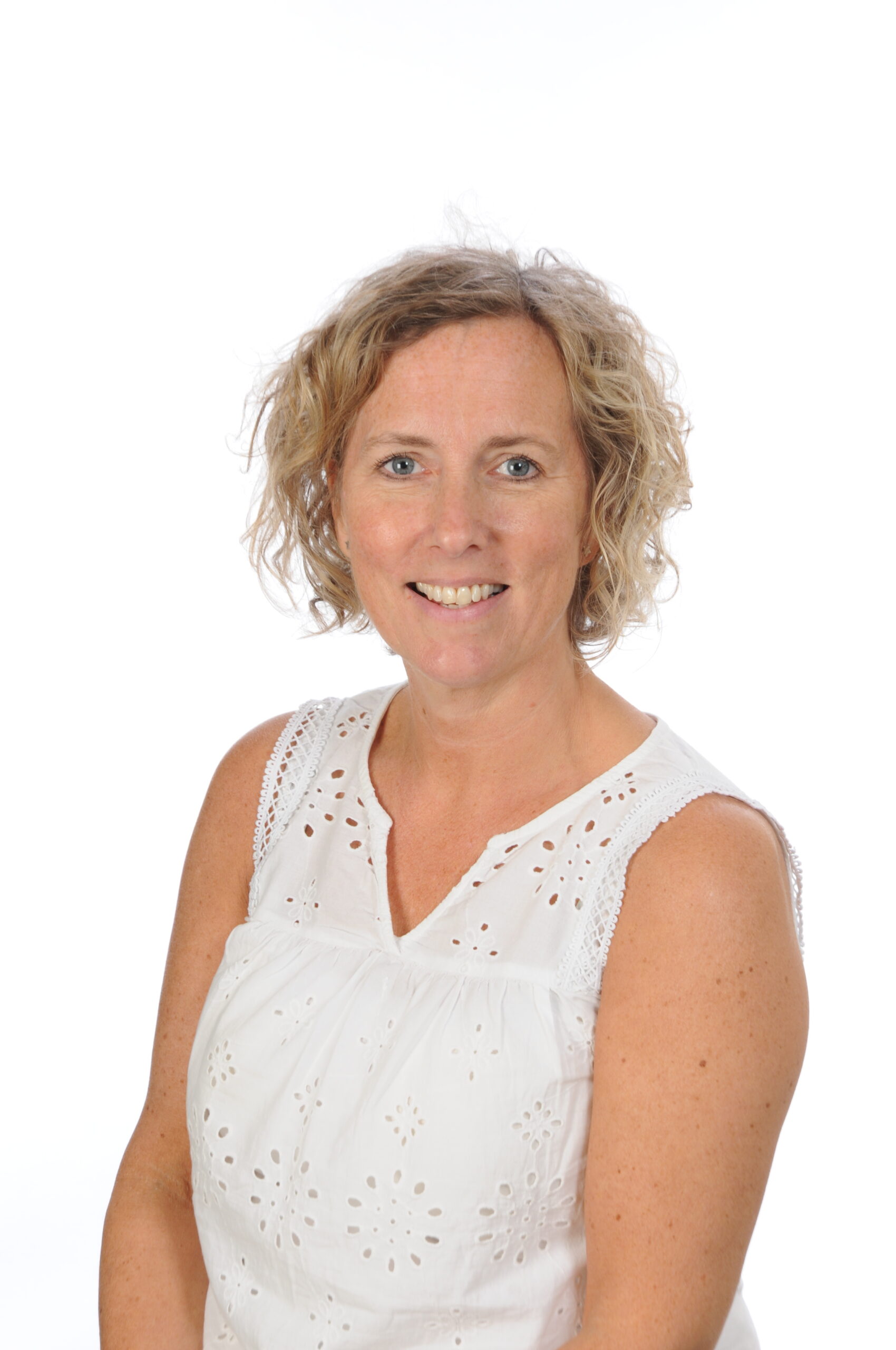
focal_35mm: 135
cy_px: 675
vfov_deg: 15.2
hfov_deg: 10.1
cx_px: 448
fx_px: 5053
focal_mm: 90
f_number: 11
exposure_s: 1/160
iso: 200
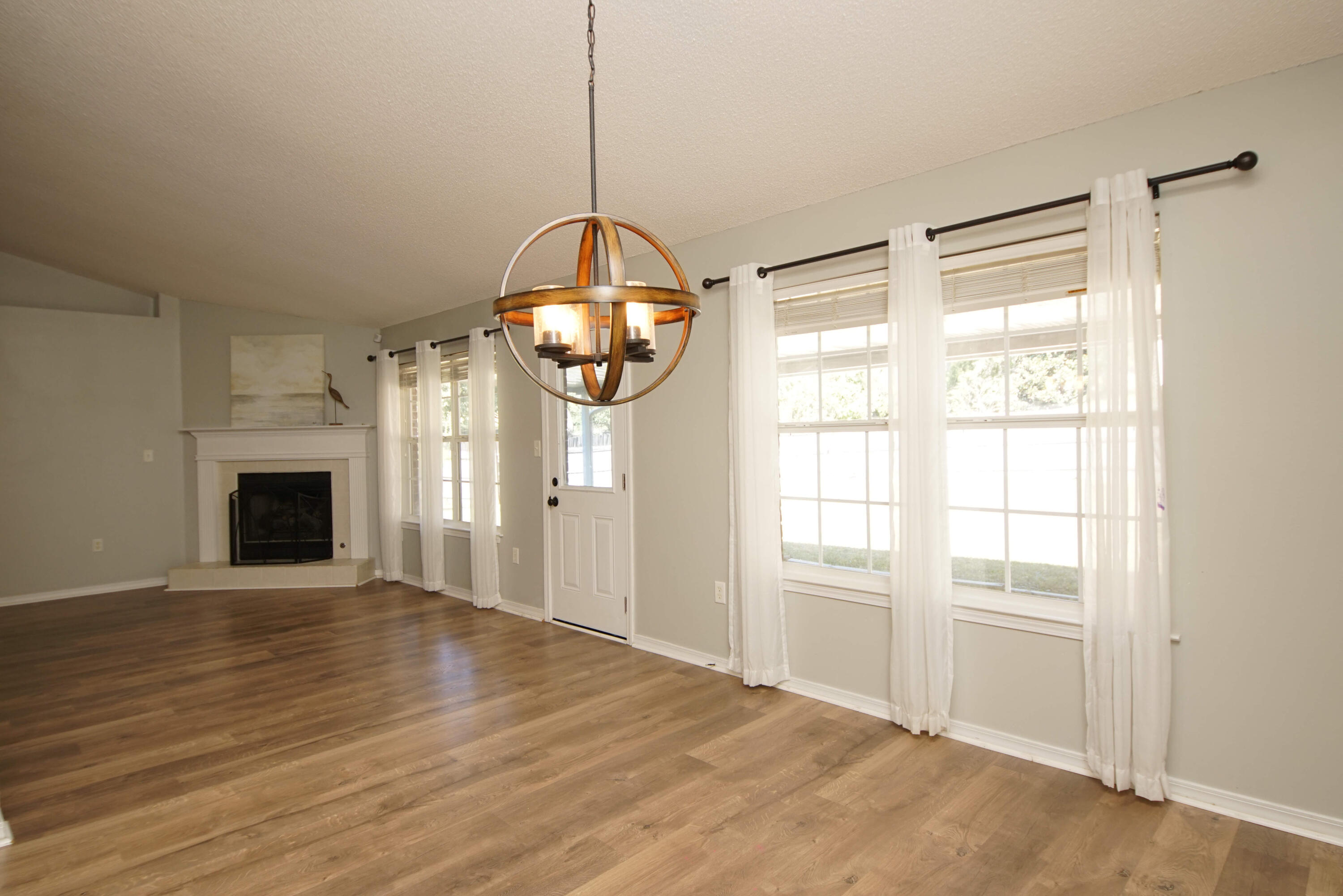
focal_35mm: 18
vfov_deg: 67.4
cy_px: 448
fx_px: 672
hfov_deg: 90.0
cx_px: 672
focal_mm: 12
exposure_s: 1/60
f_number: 4.5
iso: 500
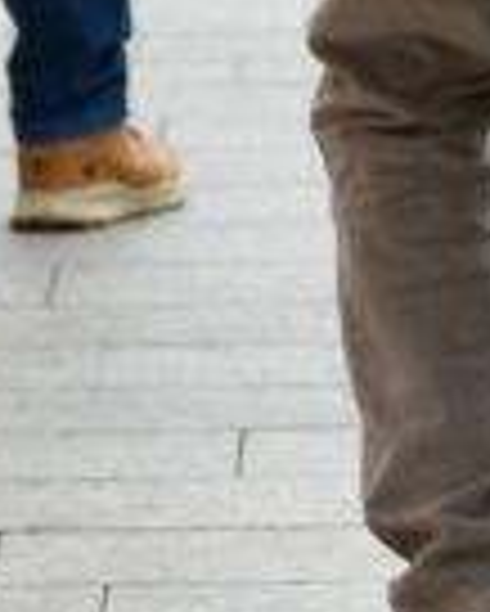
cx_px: 1088
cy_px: -81
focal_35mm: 744
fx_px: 13472
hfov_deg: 2.1
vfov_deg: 2.6
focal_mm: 75
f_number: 6.3
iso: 200
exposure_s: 1/250
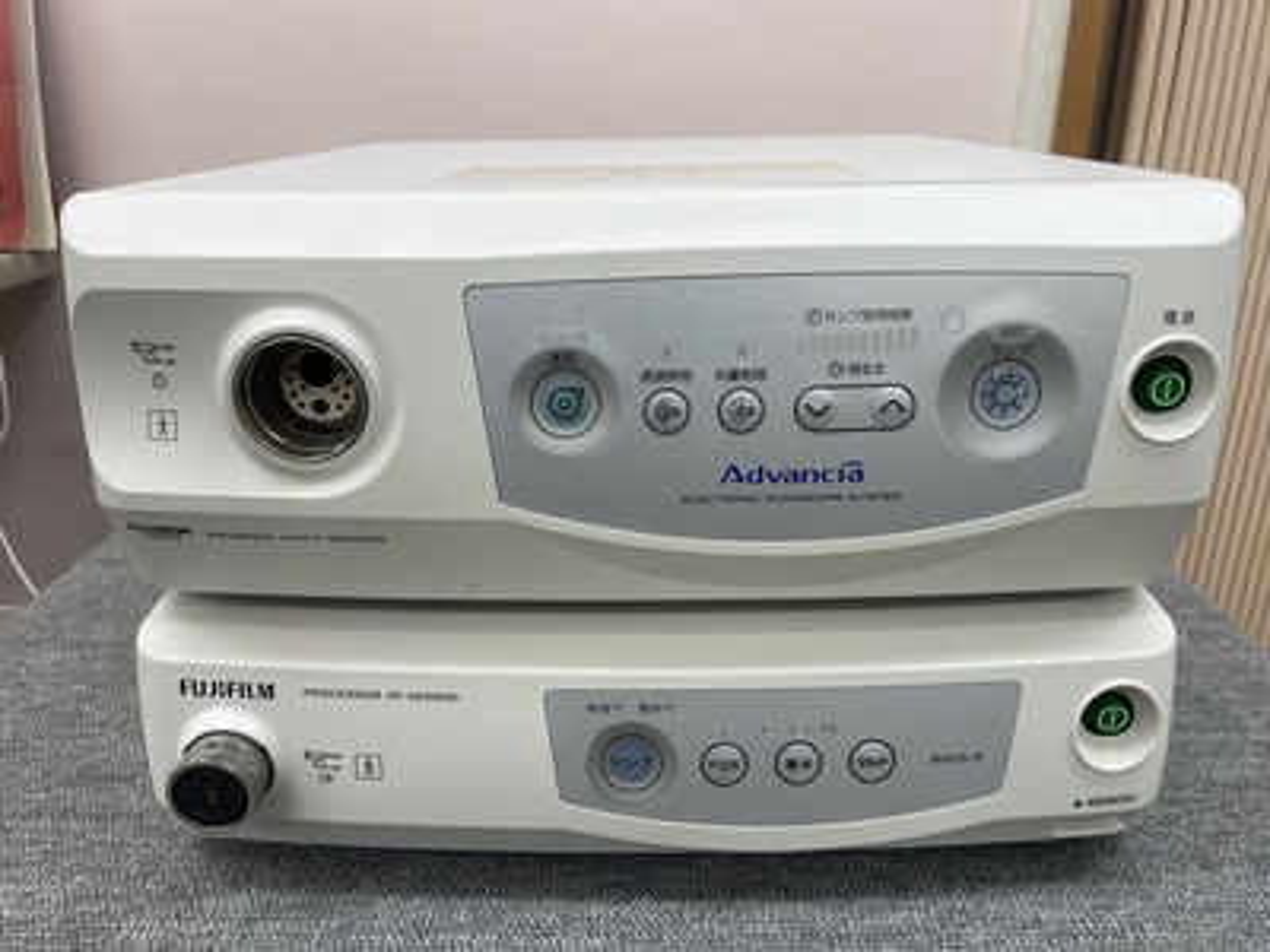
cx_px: 635
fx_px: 954
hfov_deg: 67.3
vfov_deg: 53.1
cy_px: 476
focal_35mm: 26
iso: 50
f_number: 1.6
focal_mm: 4.2
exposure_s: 1/120
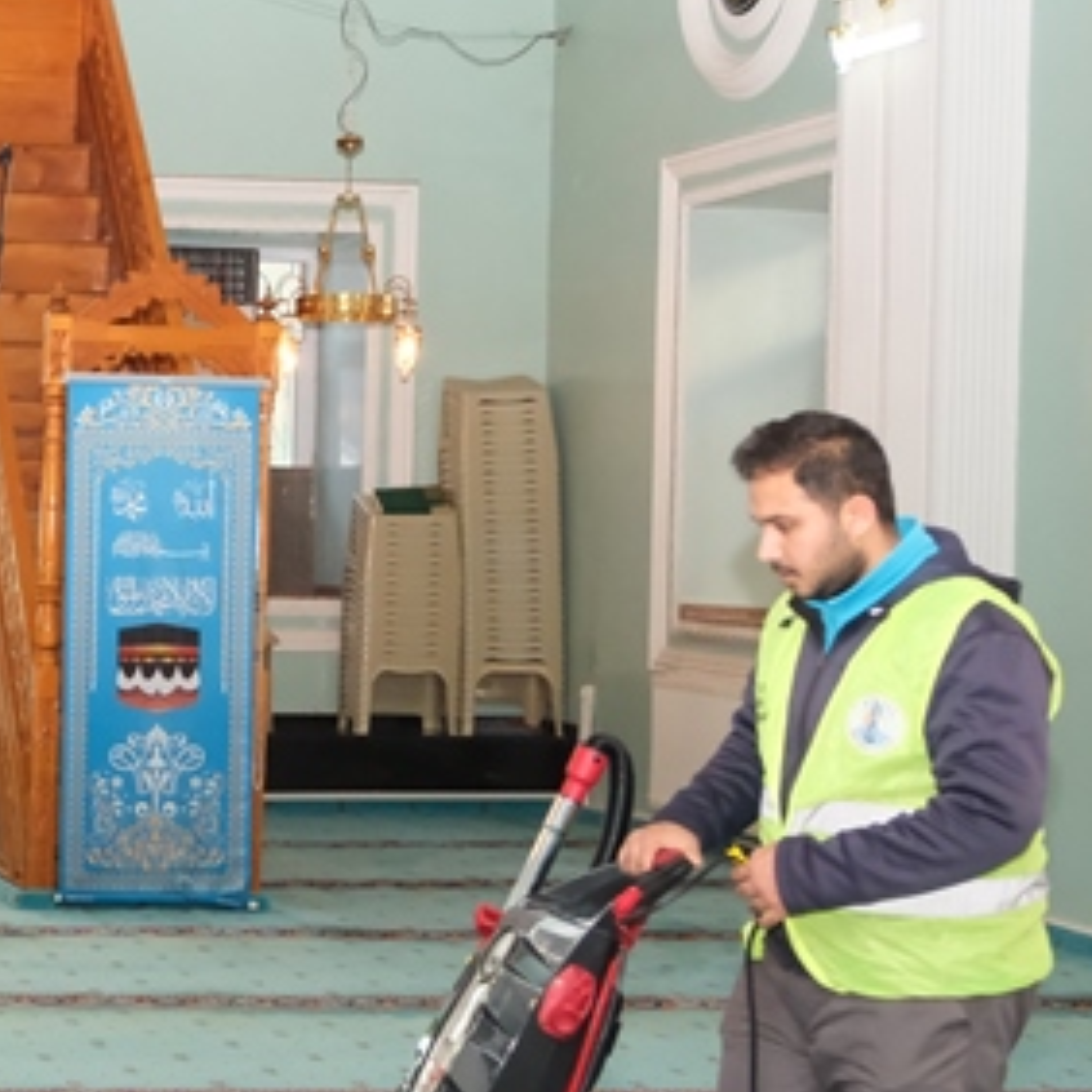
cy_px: 529
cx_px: -298
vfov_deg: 23.4
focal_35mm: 74
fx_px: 2641
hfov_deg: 21.3
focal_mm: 16
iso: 3200
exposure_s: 1/250
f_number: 4
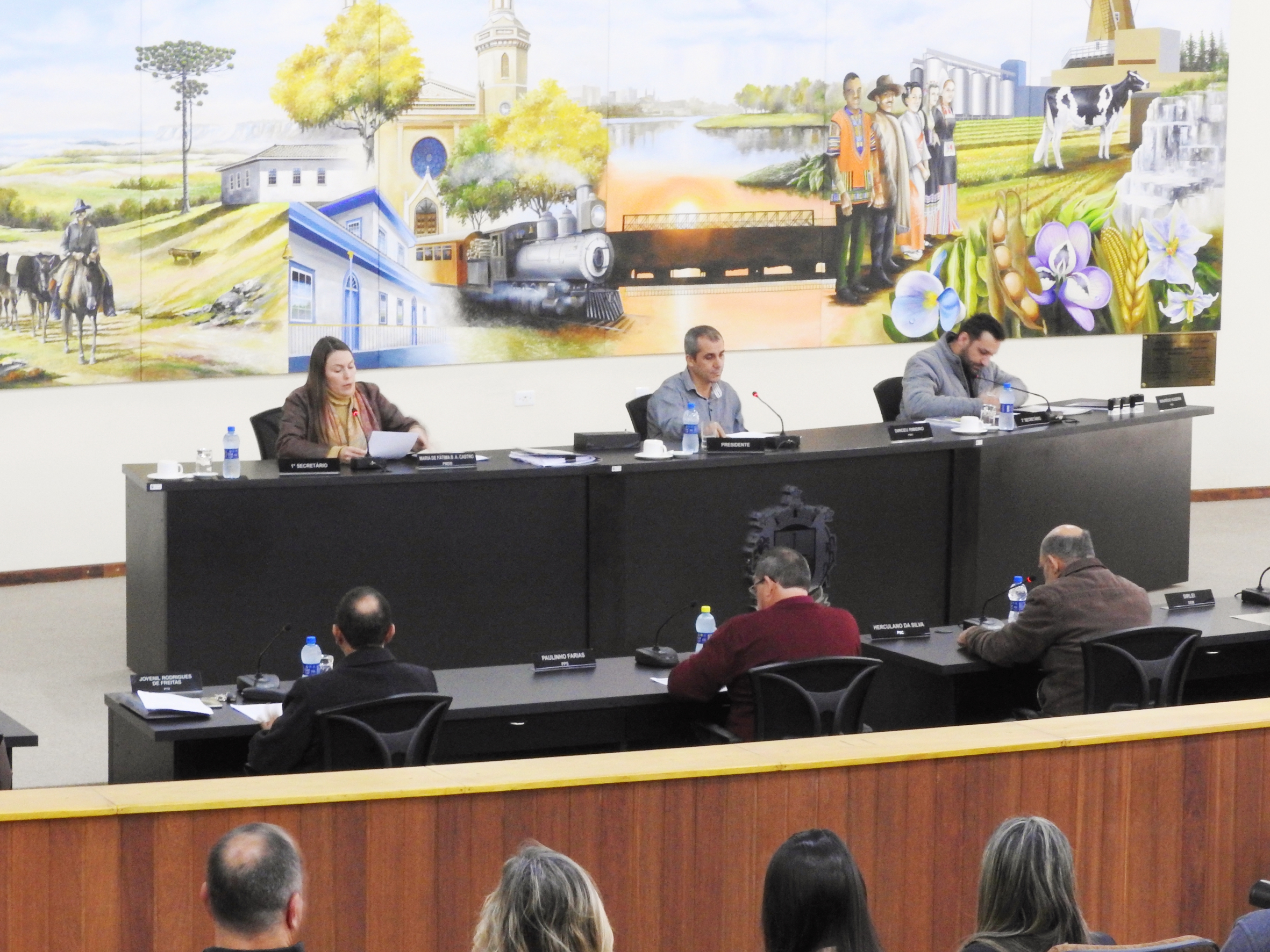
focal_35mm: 115
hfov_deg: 17.1
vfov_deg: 12.9
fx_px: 4220
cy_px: 476
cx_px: 635
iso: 800
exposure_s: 1/6
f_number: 8
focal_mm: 20.6
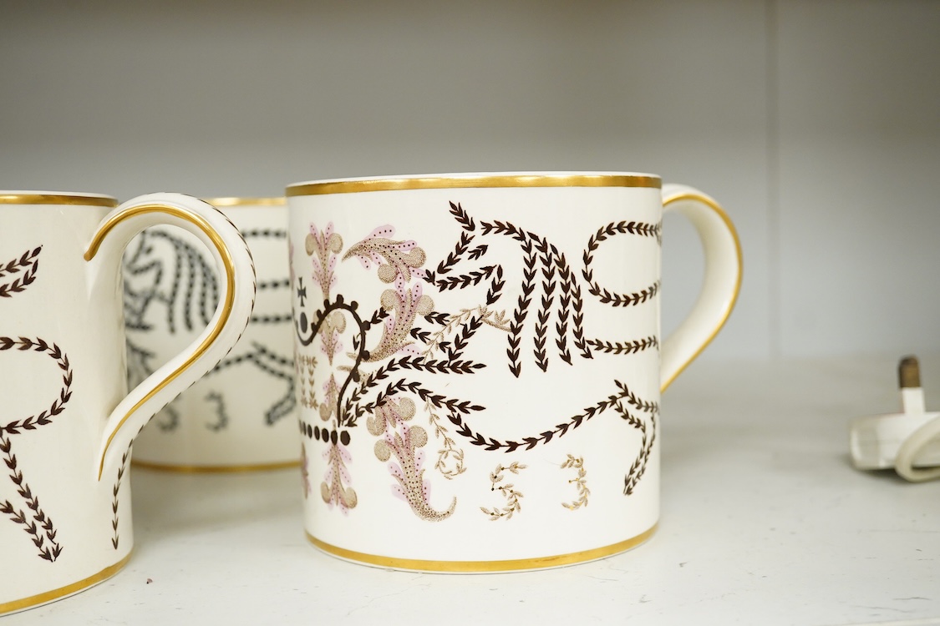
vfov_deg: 29.9
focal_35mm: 45
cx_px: 470
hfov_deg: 43.6
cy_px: 313
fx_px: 1175
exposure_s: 1/160
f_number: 8
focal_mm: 30
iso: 2500
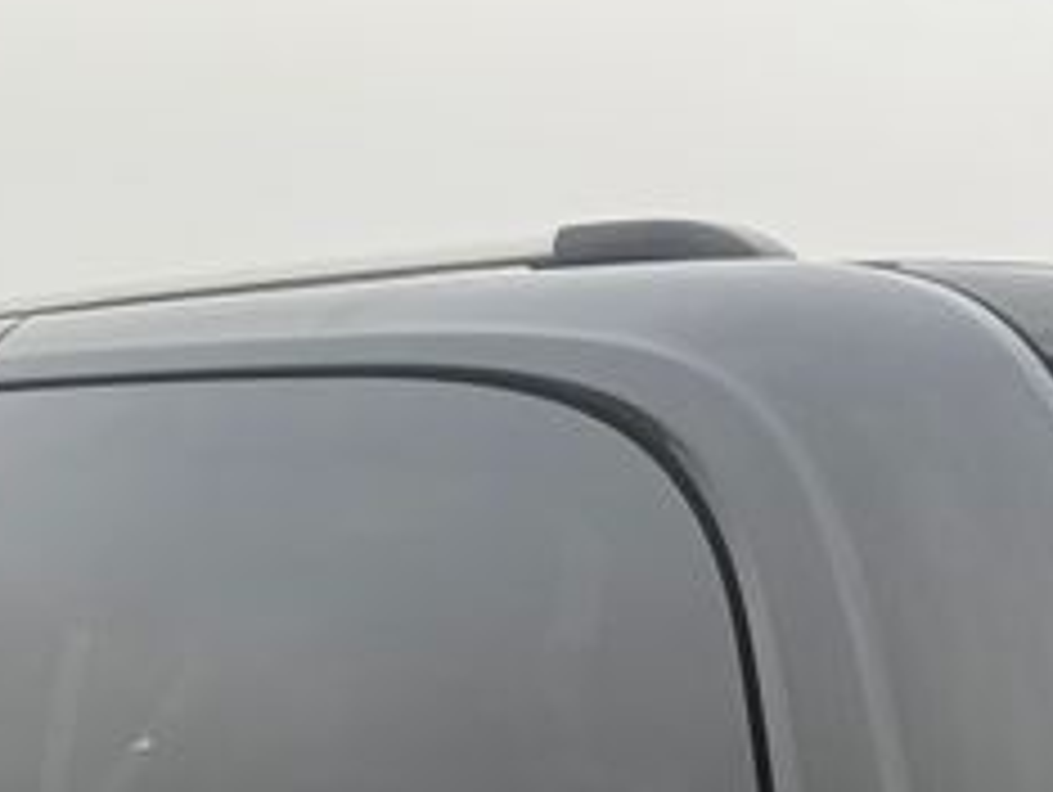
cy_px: 1300
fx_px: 3197
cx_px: 724
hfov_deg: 18.6
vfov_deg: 13.1
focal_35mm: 105
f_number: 1.78
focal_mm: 6.76
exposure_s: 1/555
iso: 80
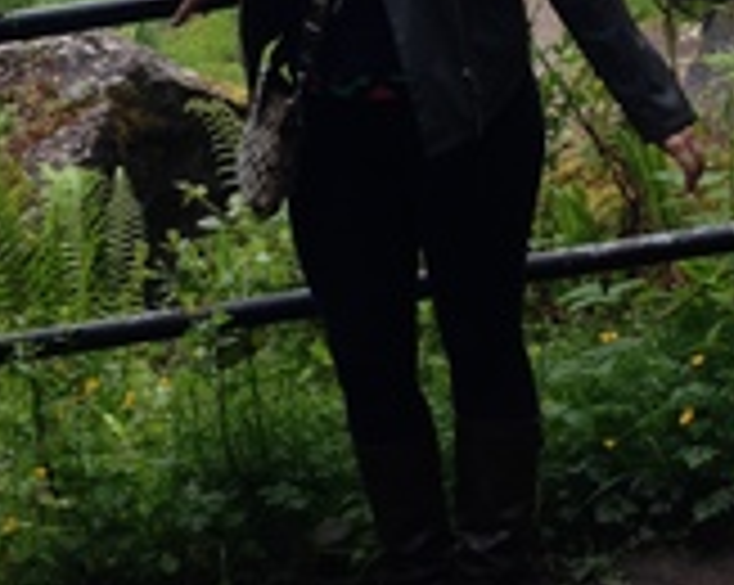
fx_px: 2061
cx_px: 333
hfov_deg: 20.2
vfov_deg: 16.1
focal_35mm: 95
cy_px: 126
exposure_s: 1/264
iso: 50
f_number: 2.4
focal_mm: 4.12
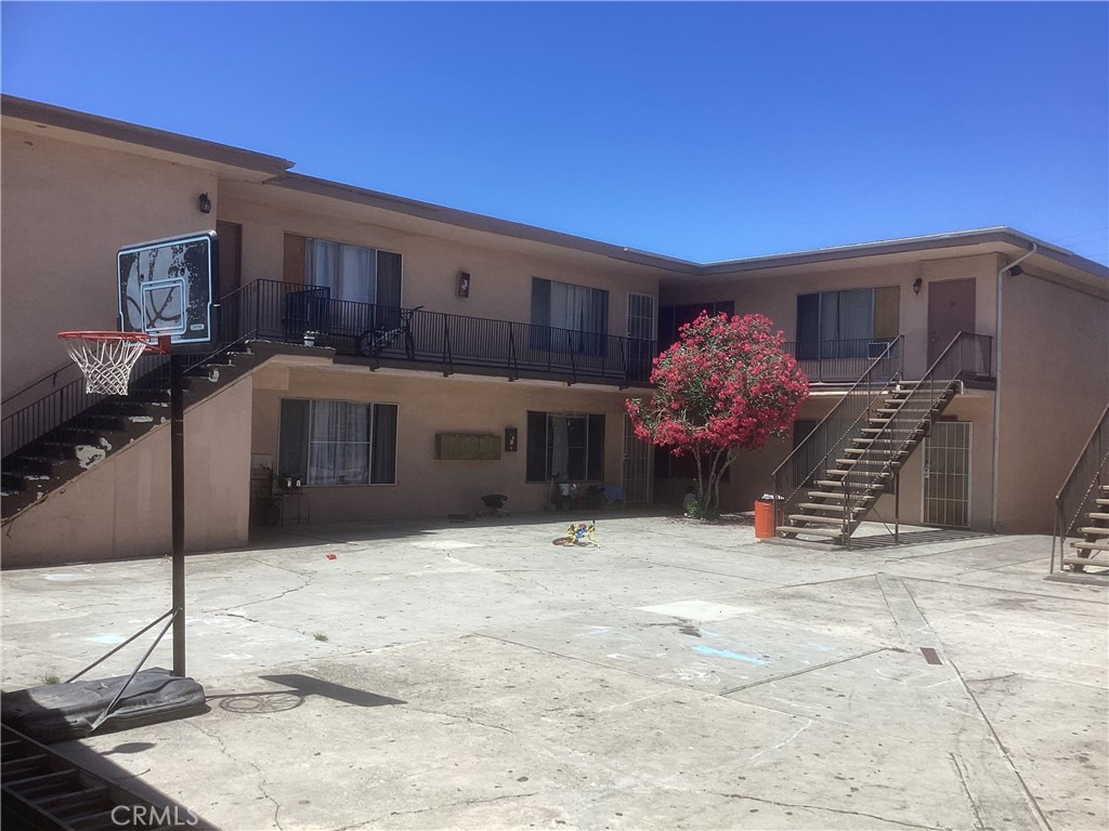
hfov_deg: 58.4
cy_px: 416
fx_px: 993
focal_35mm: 31
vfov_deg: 45.4
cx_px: 554
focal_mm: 3.3
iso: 25
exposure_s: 1/1431
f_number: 2.4
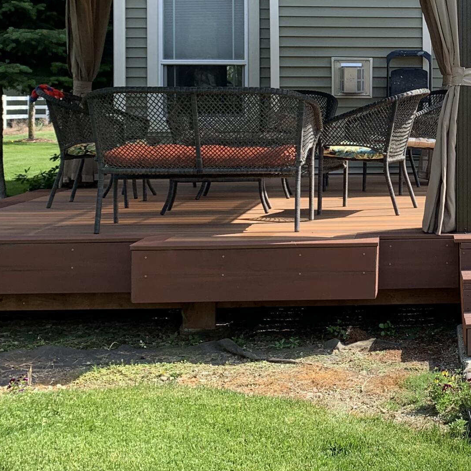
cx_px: 497
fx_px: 985
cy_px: 119
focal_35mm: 64
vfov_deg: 26.6
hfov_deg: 25.3
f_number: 1.8
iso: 25
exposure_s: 1/722
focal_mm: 4.25
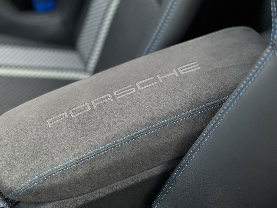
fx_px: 616
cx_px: 138
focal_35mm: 77
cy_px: 104
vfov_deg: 19.1
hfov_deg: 25.3
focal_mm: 9
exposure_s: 1/121
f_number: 2.8
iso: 100
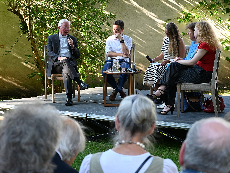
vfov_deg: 17.1
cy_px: 87
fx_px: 575
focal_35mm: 87
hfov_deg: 22.6
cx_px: 104
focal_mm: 53
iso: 180
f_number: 4.8
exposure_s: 1/80
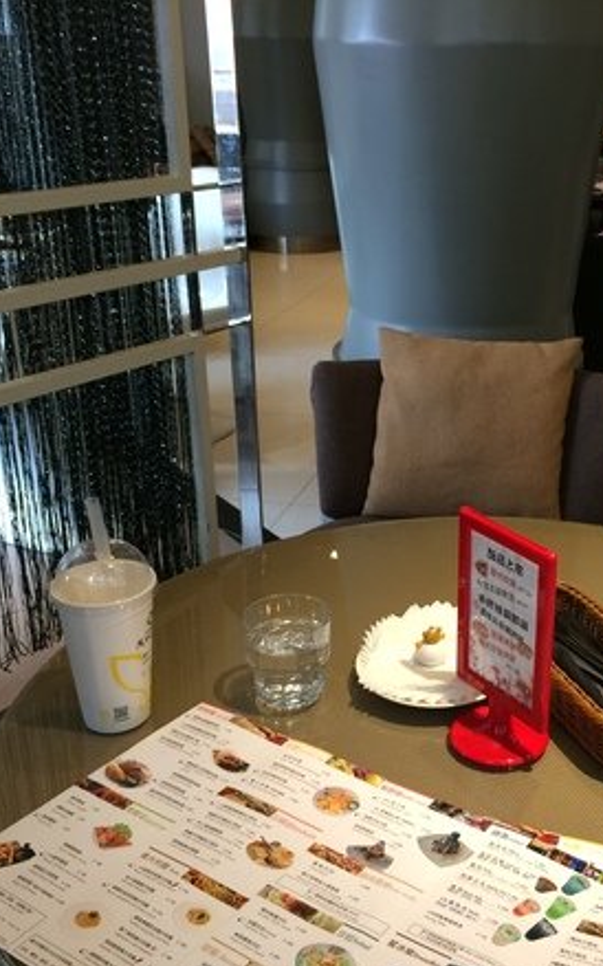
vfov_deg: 47.2
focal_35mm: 42
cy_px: 491
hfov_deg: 30.0
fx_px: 1105
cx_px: 449
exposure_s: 1/30
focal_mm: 4.15
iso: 80
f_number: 2.2
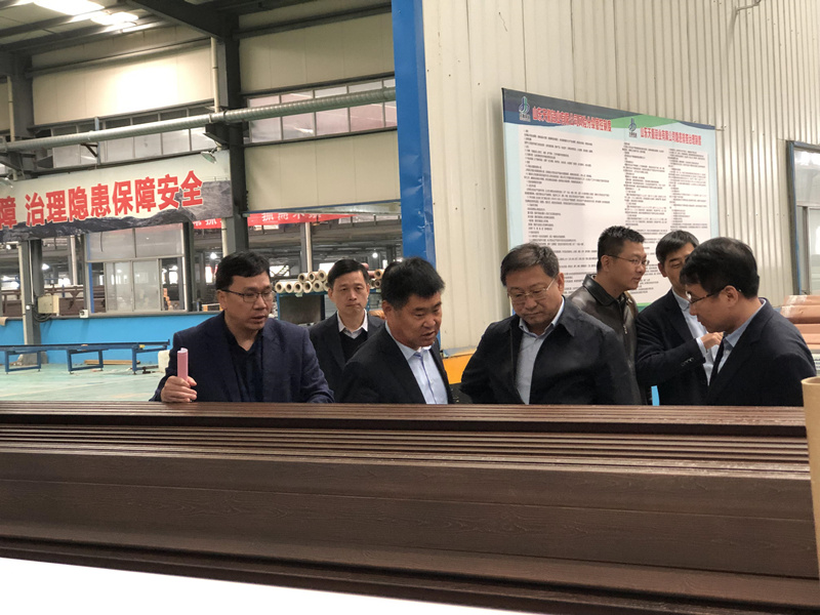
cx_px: 410
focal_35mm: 57
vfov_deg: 25.7
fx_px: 1350
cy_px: 308
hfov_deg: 33.8
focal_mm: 6.6
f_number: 2.8
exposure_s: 1/60
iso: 500
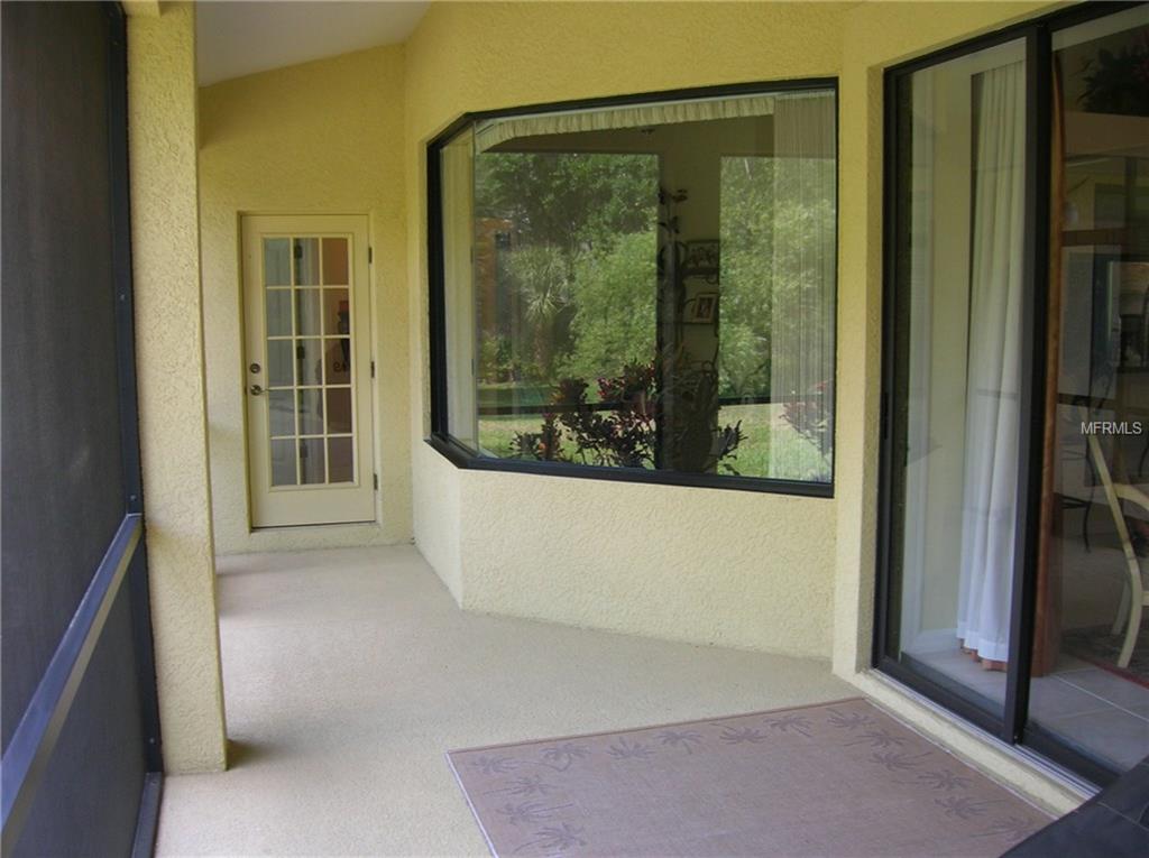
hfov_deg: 54.0
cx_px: 574
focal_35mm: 34
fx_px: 1127
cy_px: 429
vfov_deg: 41.7
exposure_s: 1/32.3
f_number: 2.9
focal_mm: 5.7
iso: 50
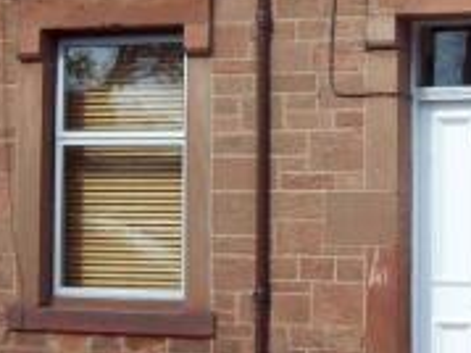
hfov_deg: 16.8
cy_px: 7
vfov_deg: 12.5
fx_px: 1591
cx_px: 304
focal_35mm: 117
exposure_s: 1/506
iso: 80
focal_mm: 6
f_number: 4.8
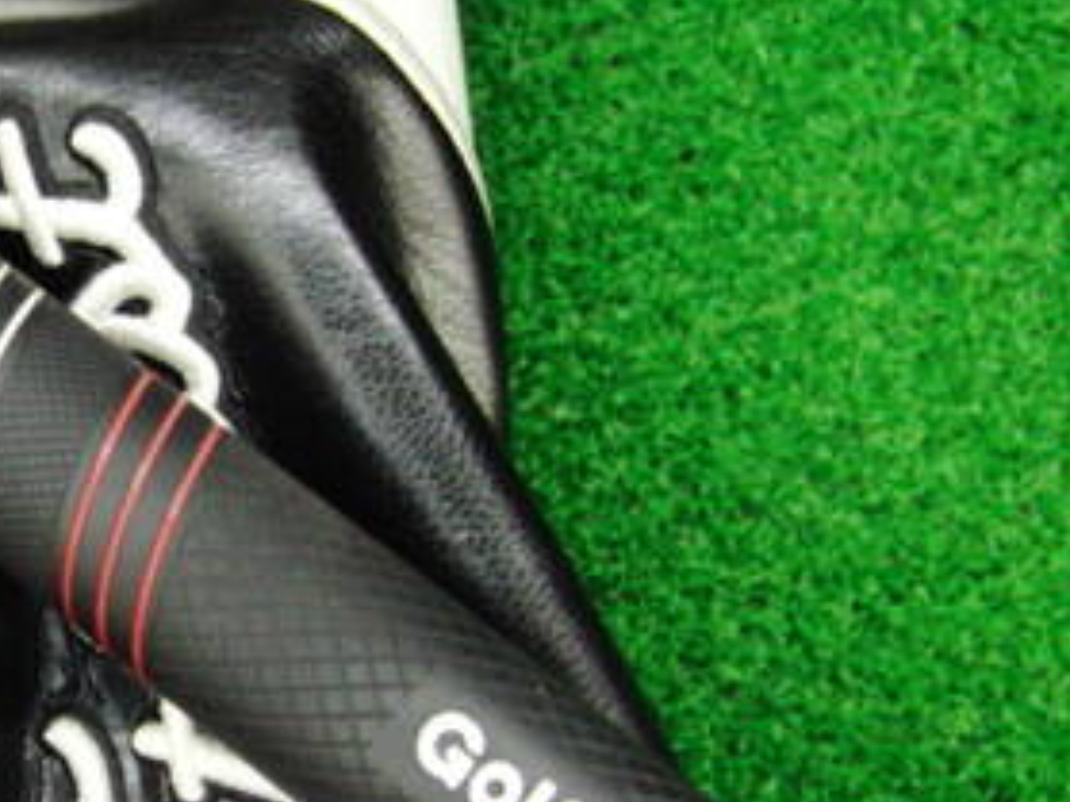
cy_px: 453
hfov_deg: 22.0
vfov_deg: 17.3
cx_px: -58
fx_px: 2626
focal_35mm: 85
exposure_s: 1/30
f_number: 3.6
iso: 400
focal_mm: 6.42
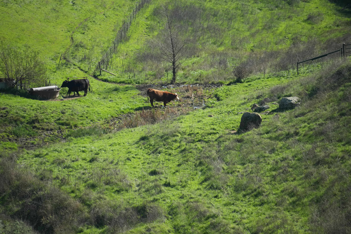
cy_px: 117
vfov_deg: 4.6
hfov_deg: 6.9
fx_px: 2925
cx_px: 176
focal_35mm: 300
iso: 800
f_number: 7.1
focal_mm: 300
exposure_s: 1/1250
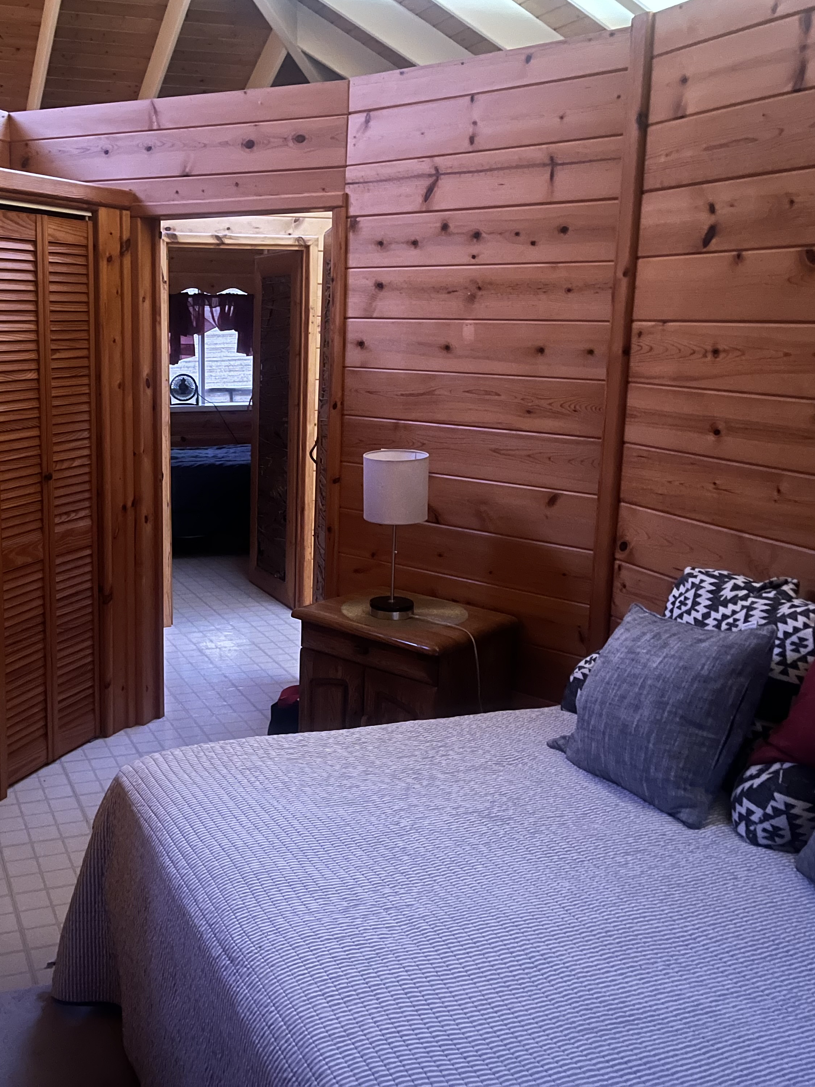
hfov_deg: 39.9
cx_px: 238
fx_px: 1099
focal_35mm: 35
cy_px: 540
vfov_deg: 52.6
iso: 800
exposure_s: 1/5
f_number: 1.6
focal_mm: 5.1
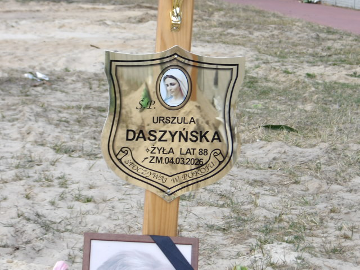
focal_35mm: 108
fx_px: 1123
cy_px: 135
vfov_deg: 13.7
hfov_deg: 18.2
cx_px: 180
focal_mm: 19.6
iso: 100
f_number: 6.6
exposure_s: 1/69
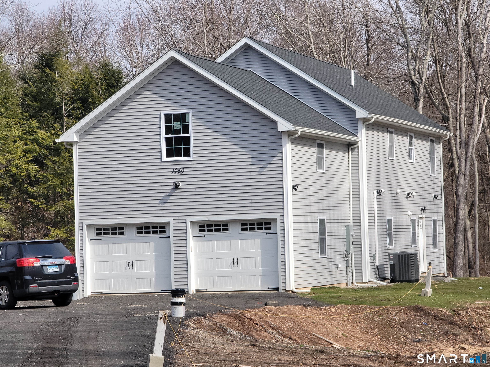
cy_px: 184
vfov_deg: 12.0
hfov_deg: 16.0
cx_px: 245
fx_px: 1741
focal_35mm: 123
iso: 25
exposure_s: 1/468
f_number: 3
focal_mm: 14.2
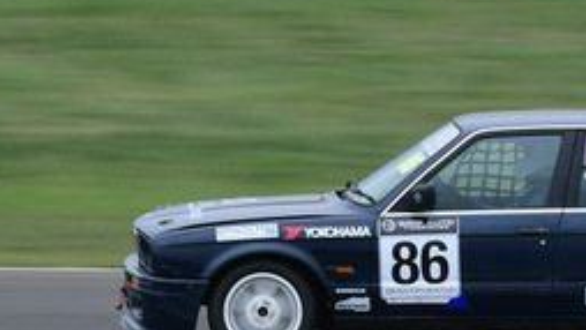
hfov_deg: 1.7
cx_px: 459
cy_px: -83
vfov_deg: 0.9
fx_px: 20018
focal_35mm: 1288
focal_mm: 260
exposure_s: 1/100
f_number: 13
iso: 200
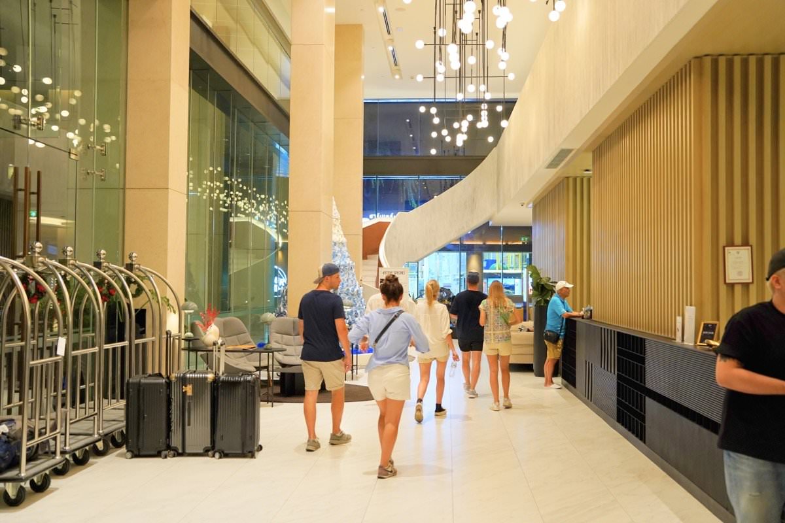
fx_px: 815
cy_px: 262
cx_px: 392
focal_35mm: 37
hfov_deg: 51.4
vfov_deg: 35.6
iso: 1600
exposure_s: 1/160
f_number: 3.2
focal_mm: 37.4
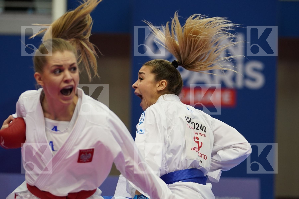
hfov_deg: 10.8
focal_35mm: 190
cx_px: 150
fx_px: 1578
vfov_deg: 7.2
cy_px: 100
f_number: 2.8
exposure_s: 1/1000
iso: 2000
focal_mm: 127
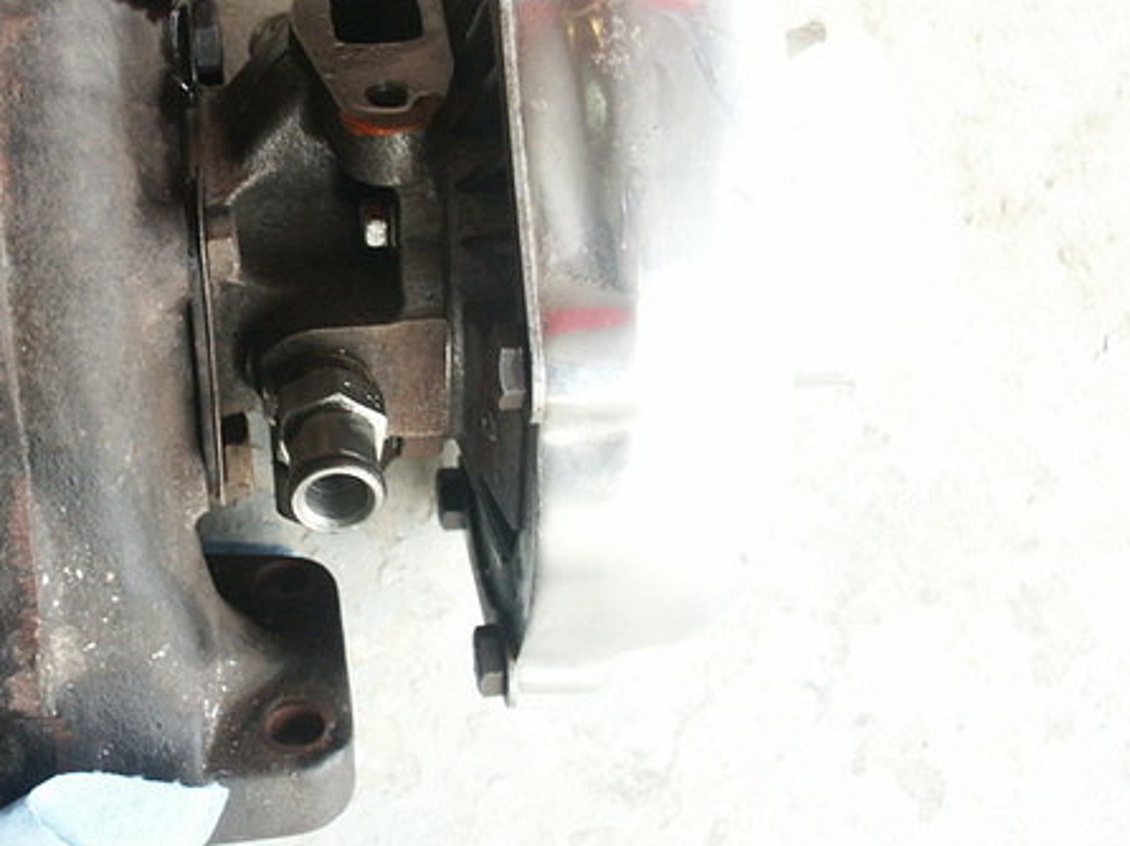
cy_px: 337
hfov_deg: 24.3
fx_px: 2577
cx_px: 223
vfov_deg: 18.6
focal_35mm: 79
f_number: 4
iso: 100
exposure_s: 1/45
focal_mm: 11.42
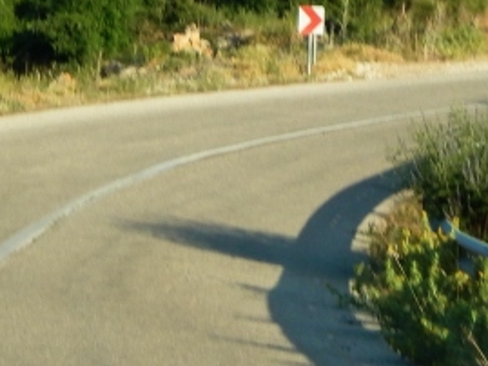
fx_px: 3272
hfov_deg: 8.5
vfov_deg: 6.4
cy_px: -80
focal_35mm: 232
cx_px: 270
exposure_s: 1/400
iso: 125
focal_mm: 10.9
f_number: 4
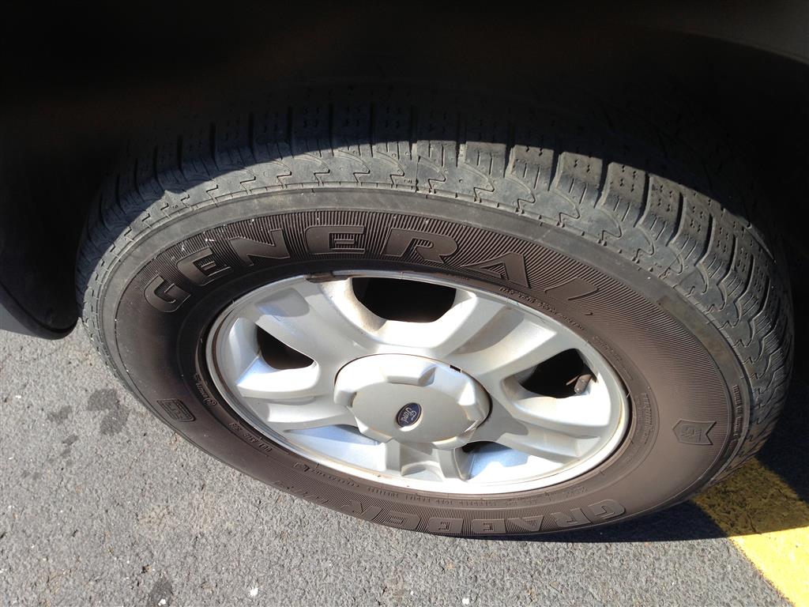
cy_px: 304
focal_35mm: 33
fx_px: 771
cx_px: 404
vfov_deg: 42.9
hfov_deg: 55.4
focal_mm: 4.13
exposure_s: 1/467
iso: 50
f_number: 2.4
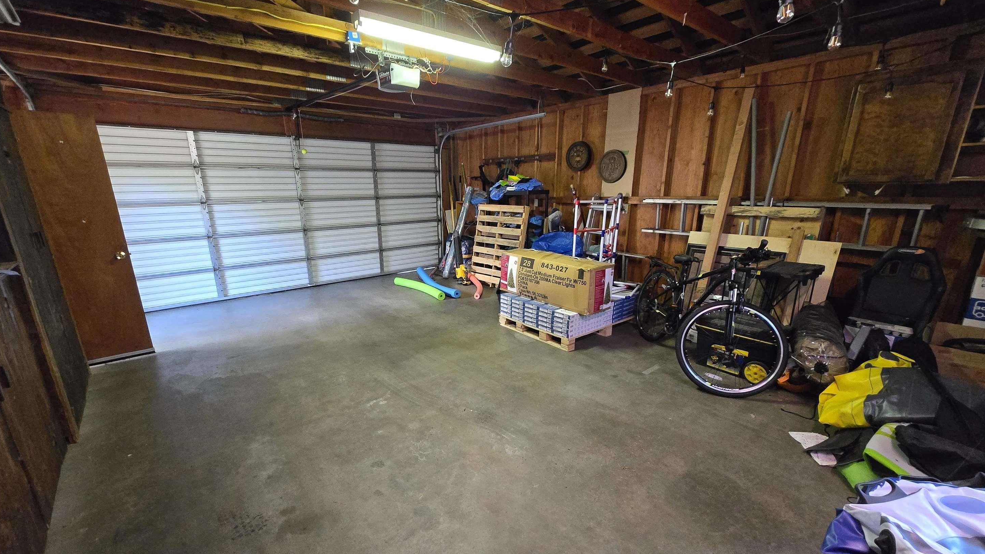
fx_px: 392
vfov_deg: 70.3
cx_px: 474
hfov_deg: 102.9
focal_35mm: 15
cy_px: 306
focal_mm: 1.7
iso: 800
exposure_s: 1/60
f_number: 2.2
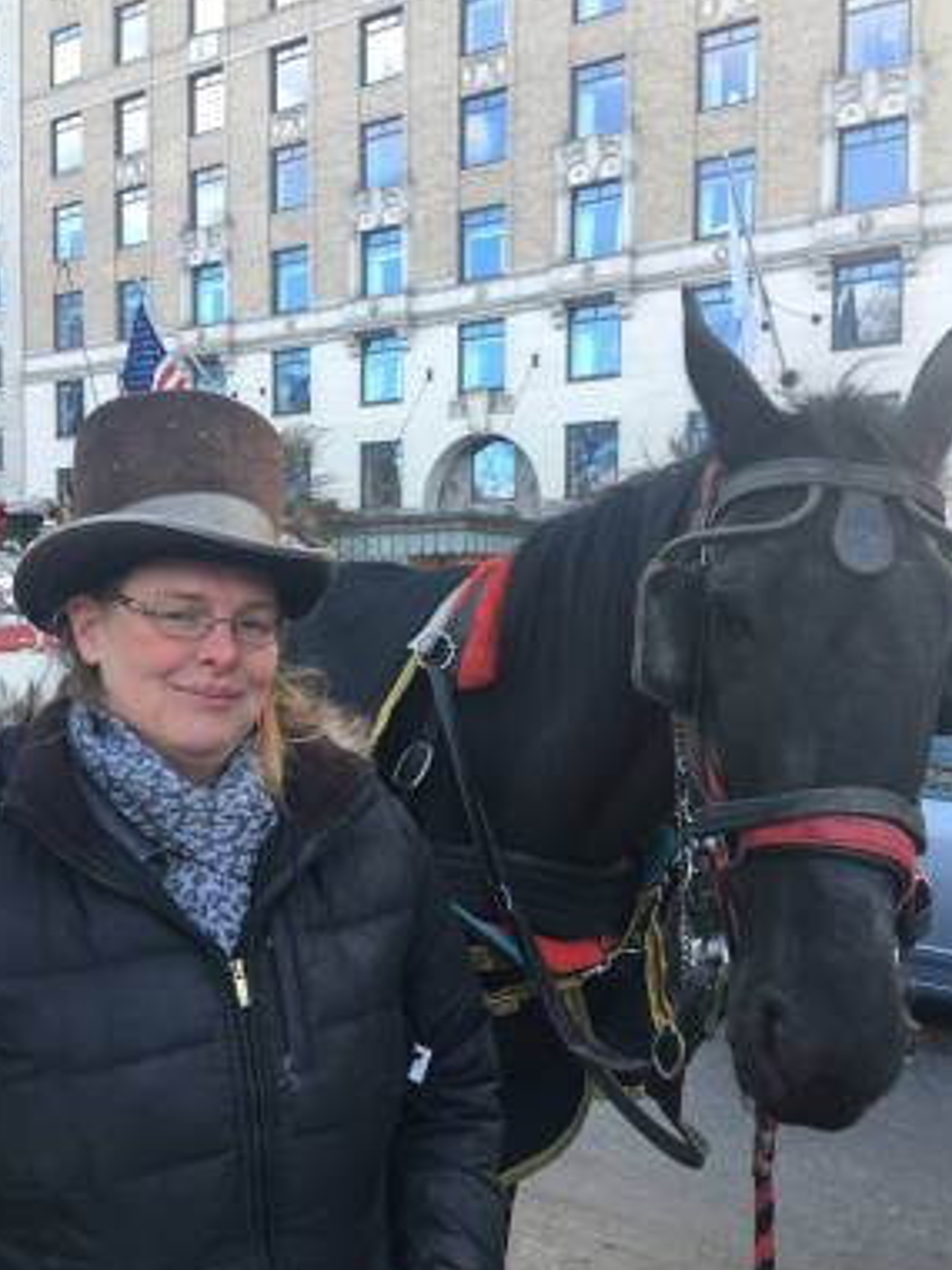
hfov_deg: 42.9
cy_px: 695
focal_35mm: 33
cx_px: 468
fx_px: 1210
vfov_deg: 55.3
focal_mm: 4.15
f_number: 2.2
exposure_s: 1/120
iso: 40
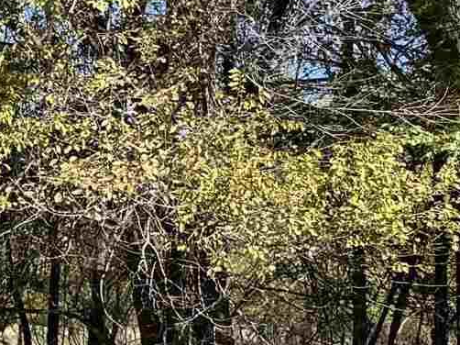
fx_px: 1952
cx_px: -943
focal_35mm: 147
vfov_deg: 10.0
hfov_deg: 9.9
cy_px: 338
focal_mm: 6.76
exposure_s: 1/3247
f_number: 1.78
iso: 80
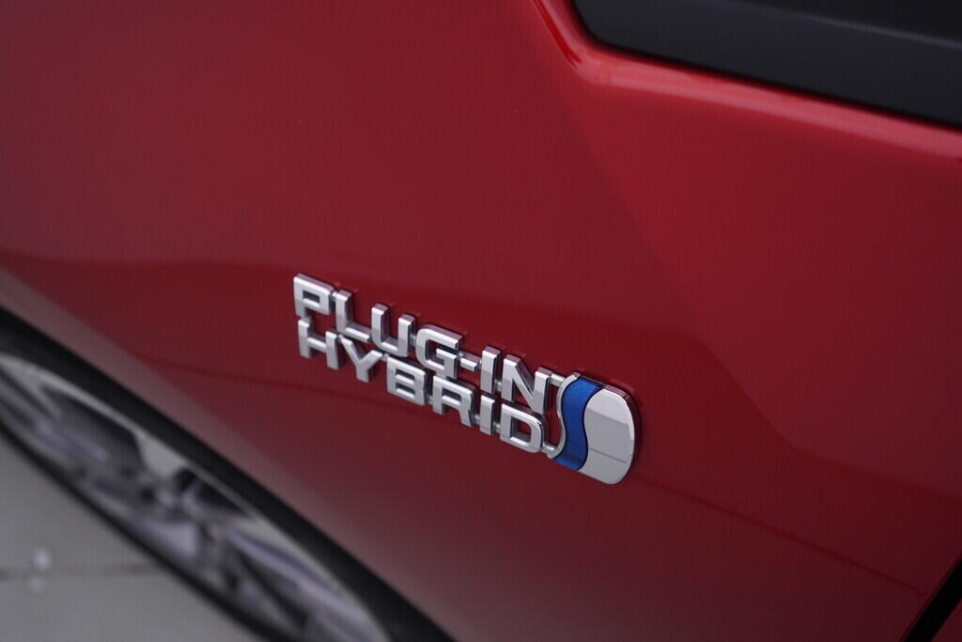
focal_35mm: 36
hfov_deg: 53.1
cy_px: 321
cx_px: 481
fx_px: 962
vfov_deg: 36.9
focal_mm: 24
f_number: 4
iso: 125
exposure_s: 1/80
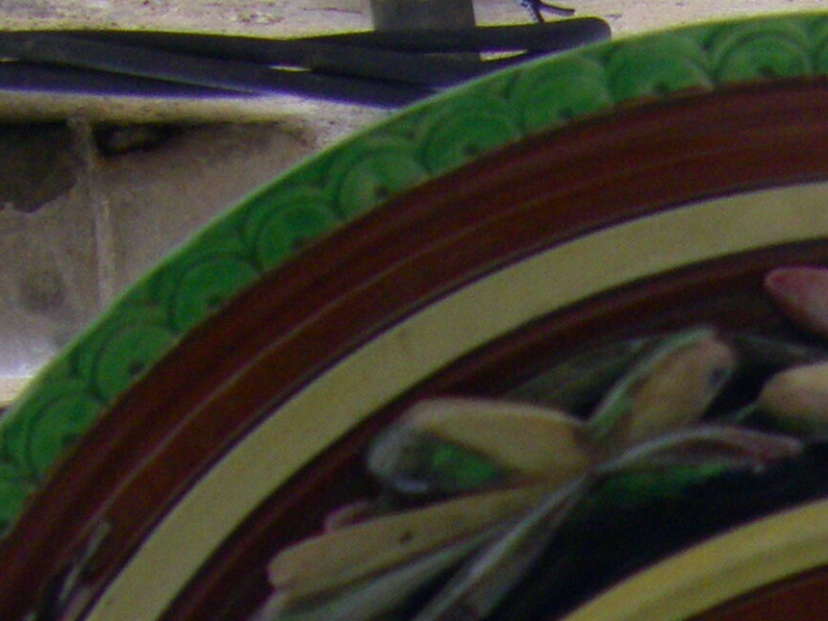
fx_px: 3445
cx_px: 967
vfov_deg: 9.8
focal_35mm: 144
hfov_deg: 13.4
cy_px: 1128
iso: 160
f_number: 3.5
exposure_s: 1/50
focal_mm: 6.3
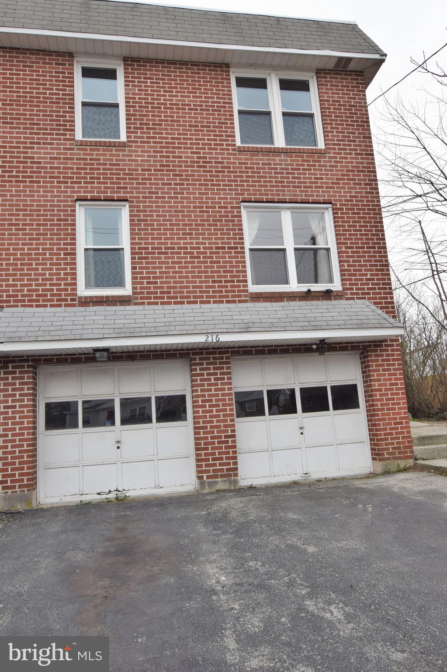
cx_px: 224
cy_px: 336
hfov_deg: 56.1
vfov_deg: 77.3
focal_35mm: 22
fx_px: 419
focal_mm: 15
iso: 200
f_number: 9
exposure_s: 1/320
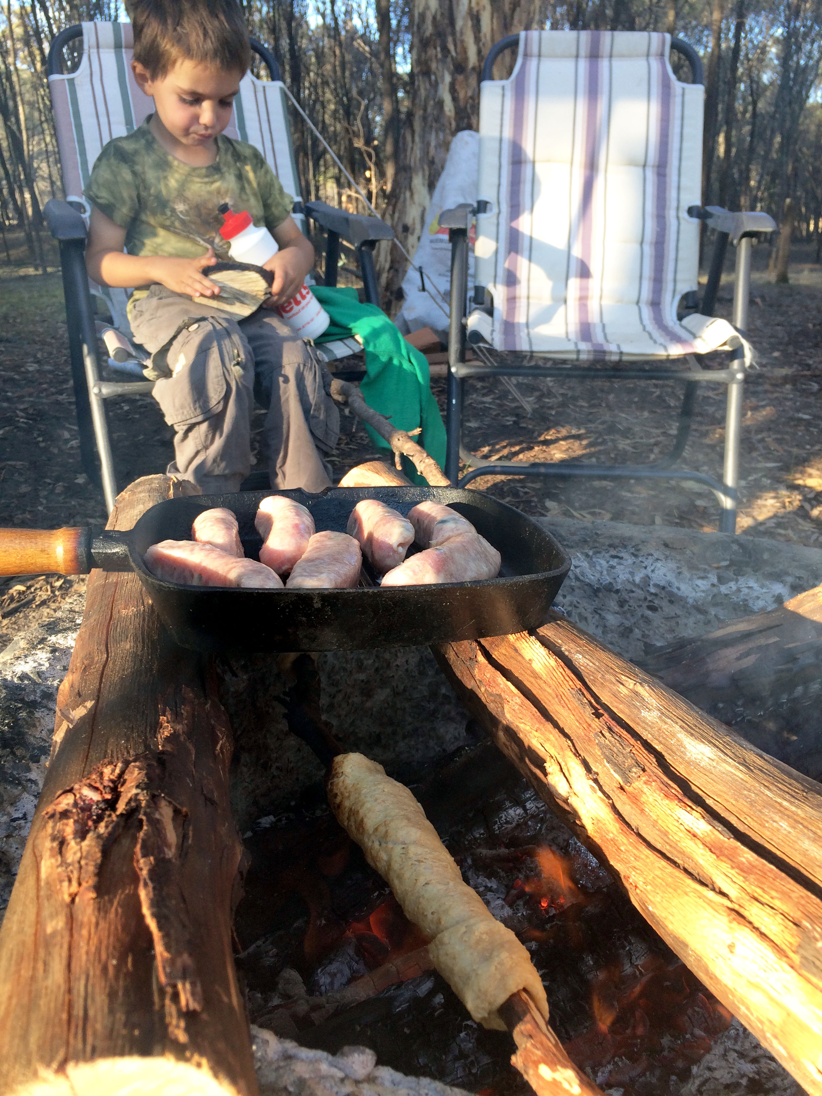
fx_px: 918
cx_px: 411
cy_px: 548
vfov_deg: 61.7
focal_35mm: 29
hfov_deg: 48.2
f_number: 2.2
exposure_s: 1/121
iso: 32
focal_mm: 4.15
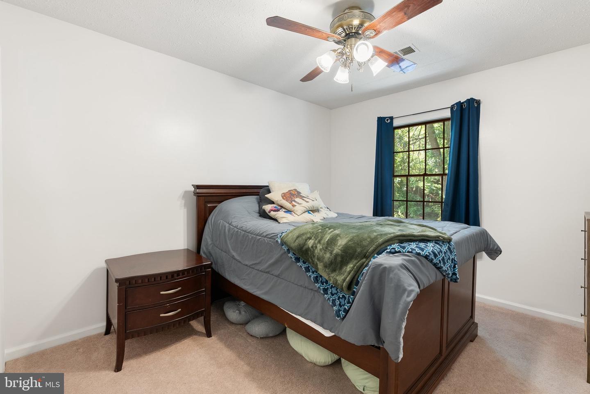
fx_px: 262
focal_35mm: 16
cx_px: 295
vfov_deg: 73.8
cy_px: 197
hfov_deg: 96.7
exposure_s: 1/1.67
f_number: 8
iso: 640
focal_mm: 16
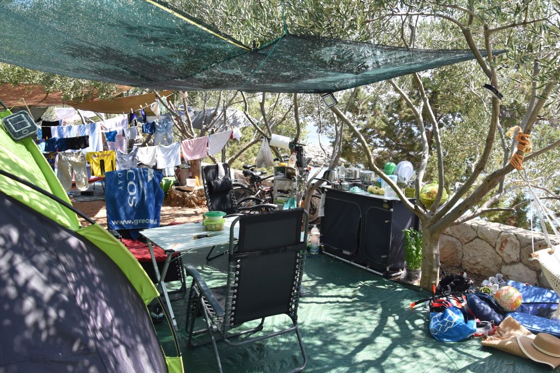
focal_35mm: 27
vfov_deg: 47.9
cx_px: 280
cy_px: 186
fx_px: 420
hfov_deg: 67.4
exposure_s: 1/250
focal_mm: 18
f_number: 8
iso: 400
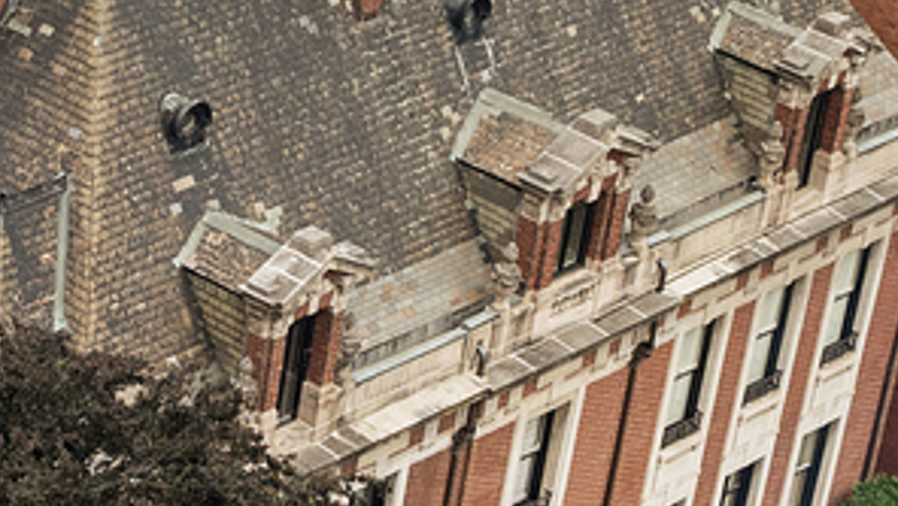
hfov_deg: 12.2
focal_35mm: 172
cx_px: -211
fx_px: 4099
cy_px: 442
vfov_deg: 7.1
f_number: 7.1
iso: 800
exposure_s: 1/800
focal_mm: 30
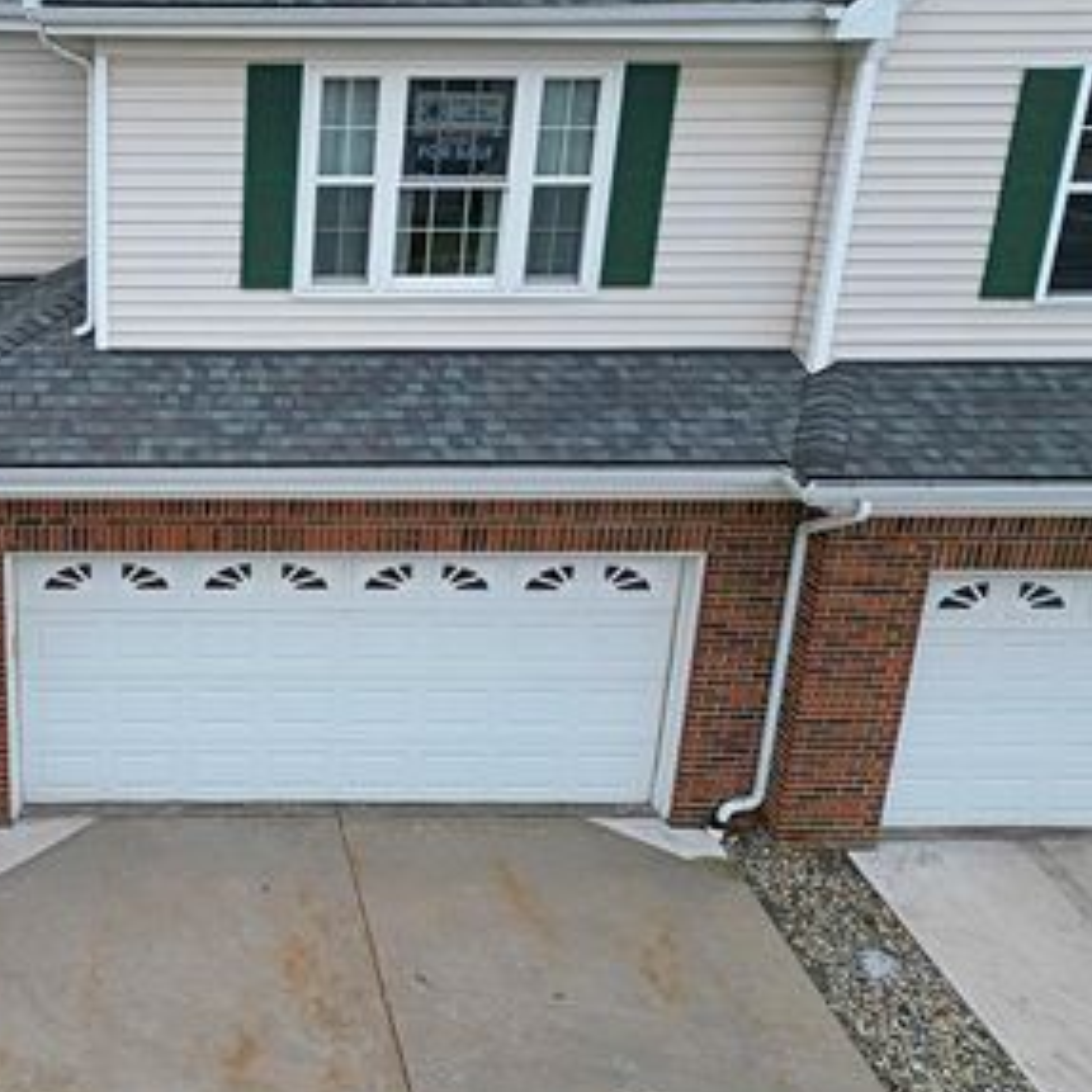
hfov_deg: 42.1
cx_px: 160
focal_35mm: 37
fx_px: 1321
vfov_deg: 44.8
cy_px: 458
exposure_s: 1/250
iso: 110
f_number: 1.7
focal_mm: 6.7
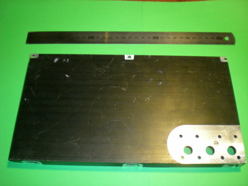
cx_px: 124
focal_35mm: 38
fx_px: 272
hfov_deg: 49.0
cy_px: 93
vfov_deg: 37.7
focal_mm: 6.3
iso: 200
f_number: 3.1
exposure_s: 1/30
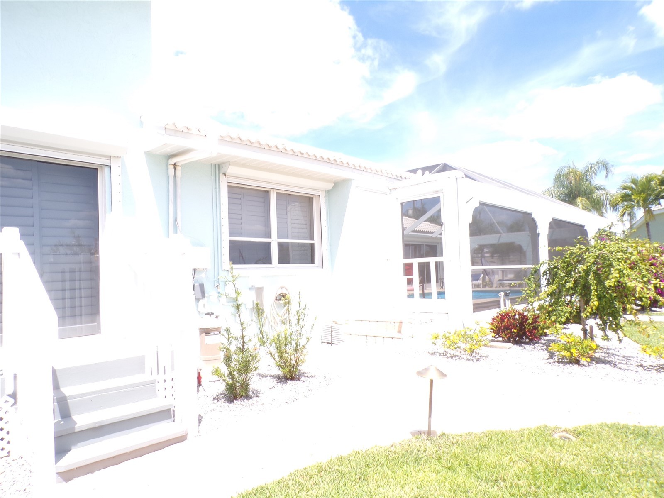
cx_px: 332
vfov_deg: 56.8
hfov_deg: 71.6
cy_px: 249
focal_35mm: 24
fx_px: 460
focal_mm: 4.3
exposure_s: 1/60
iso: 80
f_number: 8
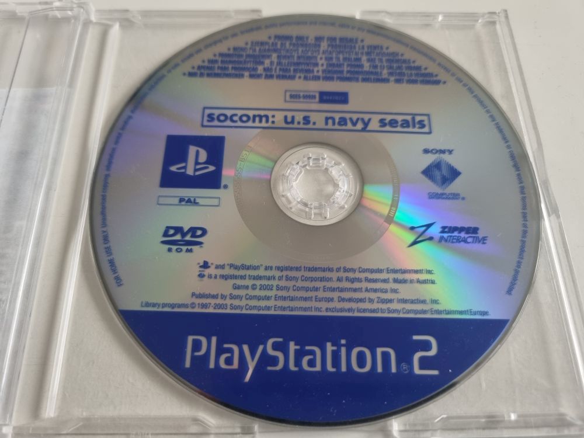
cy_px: 219
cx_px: 292
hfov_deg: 67.3
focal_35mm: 26
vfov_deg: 53.1
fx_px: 439
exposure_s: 1/100
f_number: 1.8
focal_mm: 5.4
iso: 250
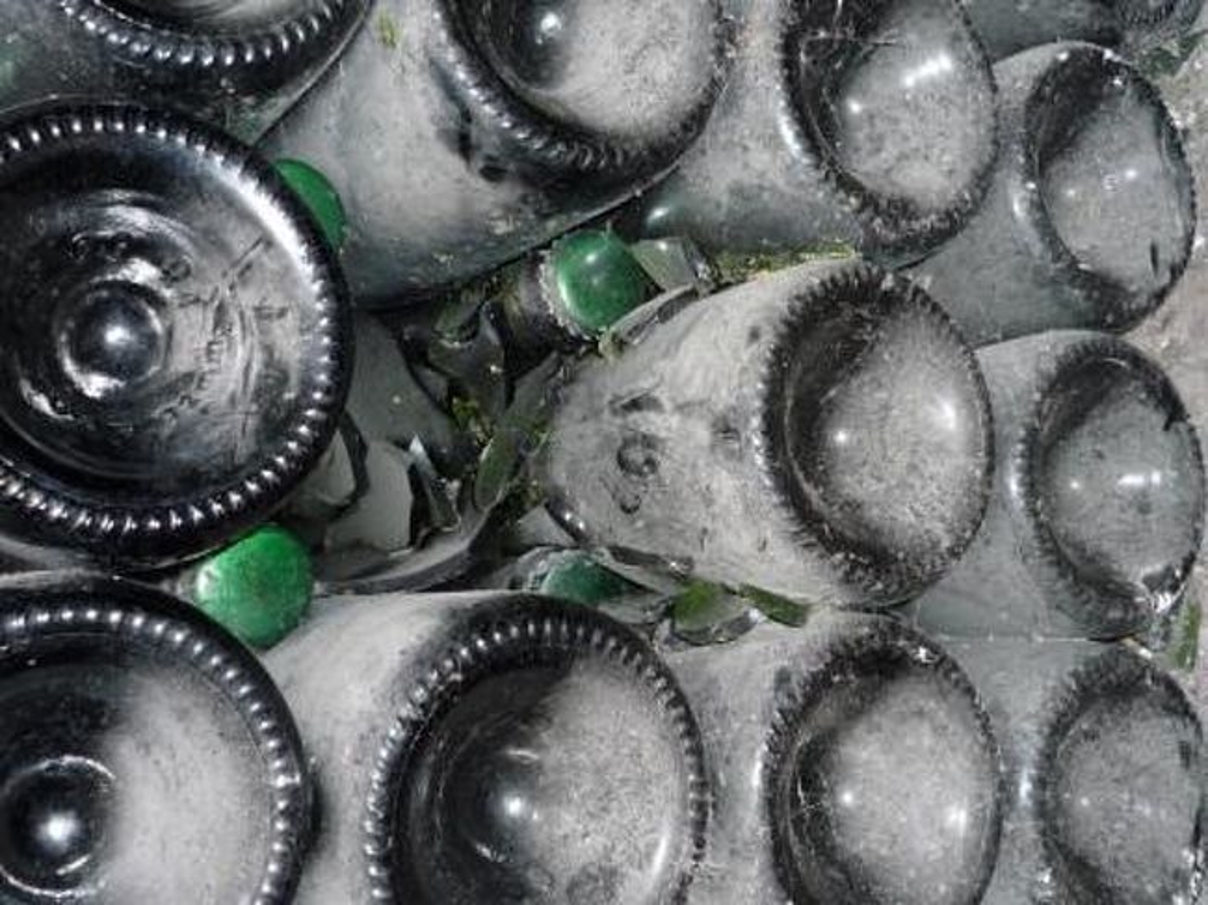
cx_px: 604
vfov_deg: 38.6
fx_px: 1291
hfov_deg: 50.2
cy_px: 452
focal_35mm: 37
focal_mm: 4.5
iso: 100
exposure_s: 1/30
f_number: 2.8
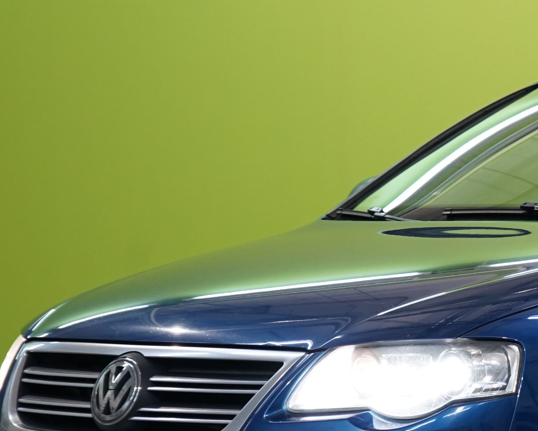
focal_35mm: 193
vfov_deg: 8.0
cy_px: 344
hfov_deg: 9.8
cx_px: 737
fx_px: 3073
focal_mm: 58
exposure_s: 1/30
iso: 640
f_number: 5.6
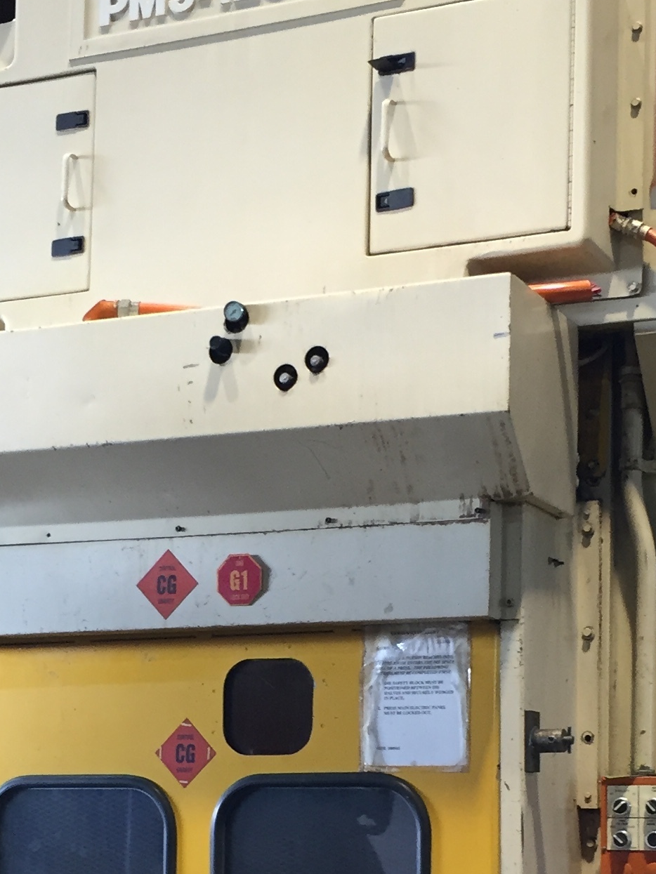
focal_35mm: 76
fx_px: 1920
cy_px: 708
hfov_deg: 19.4
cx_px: 315
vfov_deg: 25.2
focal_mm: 4.15
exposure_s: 1/30
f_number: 2.2
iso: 80
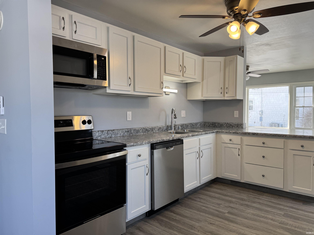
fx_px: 218
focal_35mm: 24
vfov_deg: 56.8
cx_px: 157
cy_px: 118
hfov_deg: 71.6
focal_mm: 6.76
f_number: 1.78
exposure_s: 1/134
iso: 50
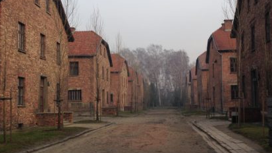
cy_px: 77
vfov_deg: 22.2
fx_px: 389
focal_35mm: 54
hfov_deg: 38.4
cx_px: 163
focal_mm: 4.12
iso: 50
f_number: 2.4
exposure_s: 1/874
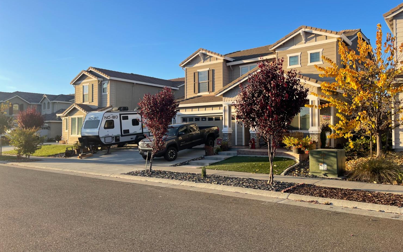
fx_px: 308
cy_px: 125
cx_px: 204
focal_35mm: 28
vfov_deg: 44.6
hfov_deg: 66.5
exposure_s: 1/1238
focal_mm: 5.1
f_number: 1.6
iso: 32
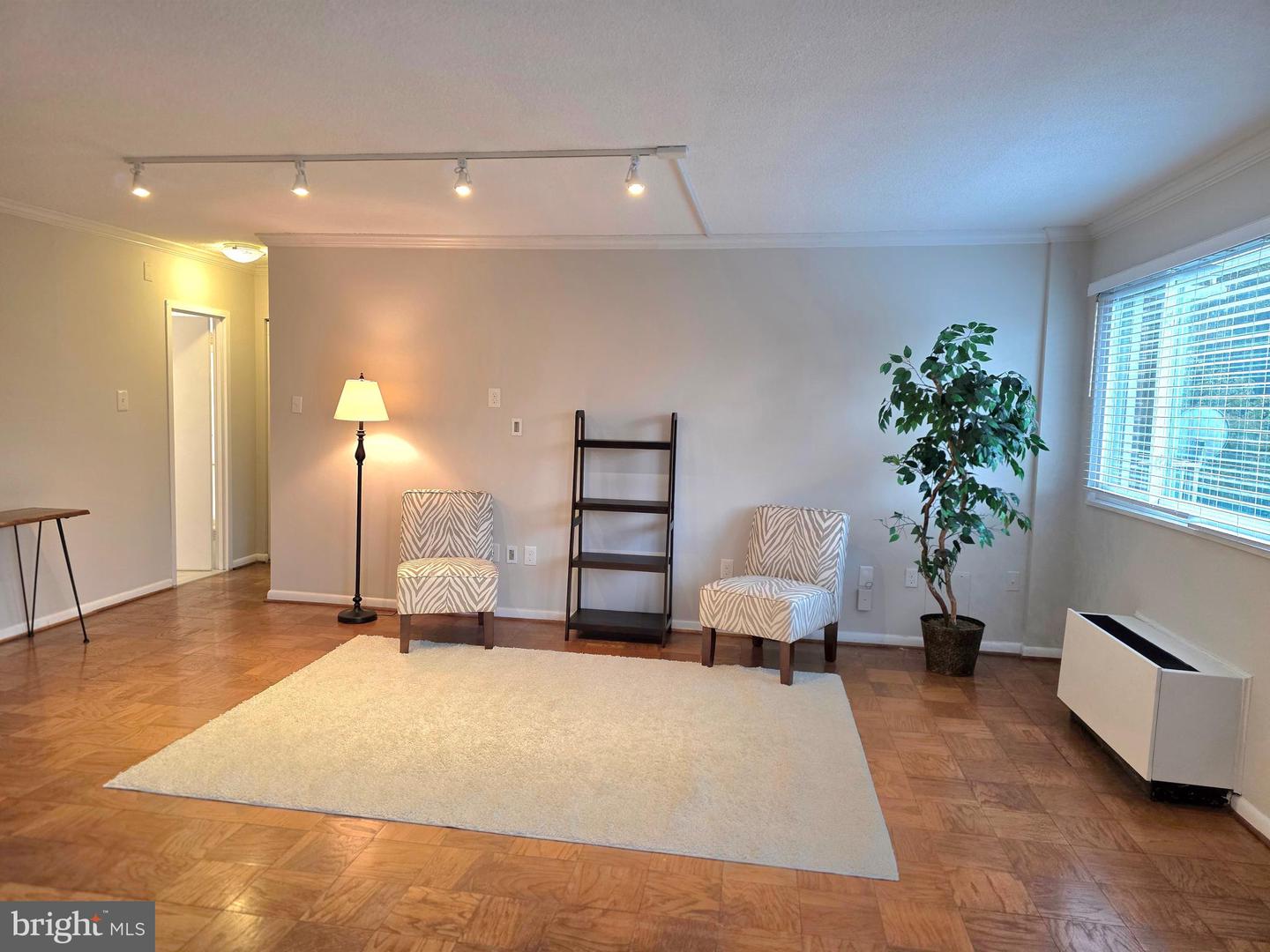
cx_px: 635
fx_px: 844
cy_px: 476
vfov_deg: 58.9
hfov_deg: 73.9
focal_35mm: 23
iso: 200
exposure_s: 1/120
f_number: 1.7
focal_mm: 6.3
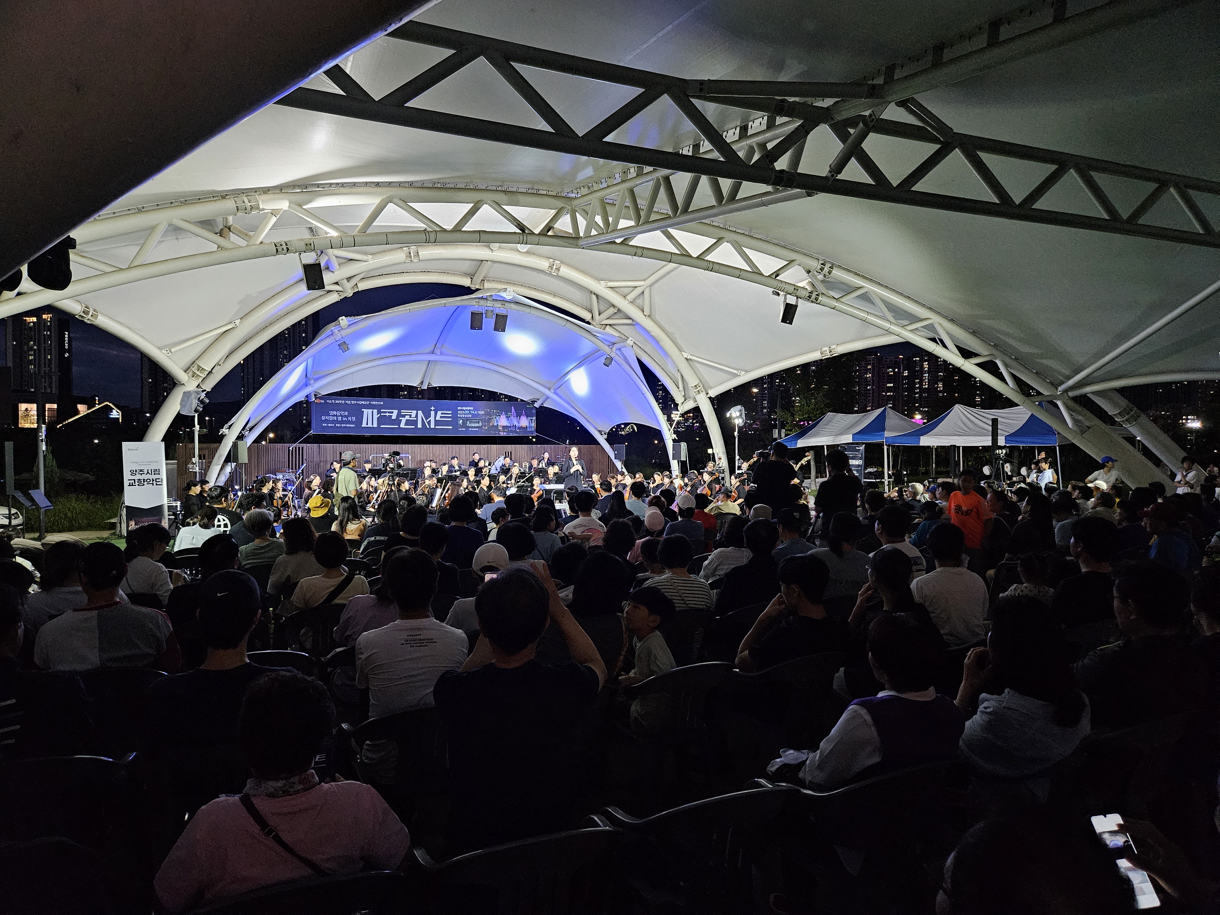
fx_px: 811
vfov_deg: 58.9
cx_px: 610
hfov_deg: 73.9
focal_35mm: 23
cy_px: 458
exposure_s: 1/120
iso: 1000
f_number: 1.8
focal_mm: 5.4
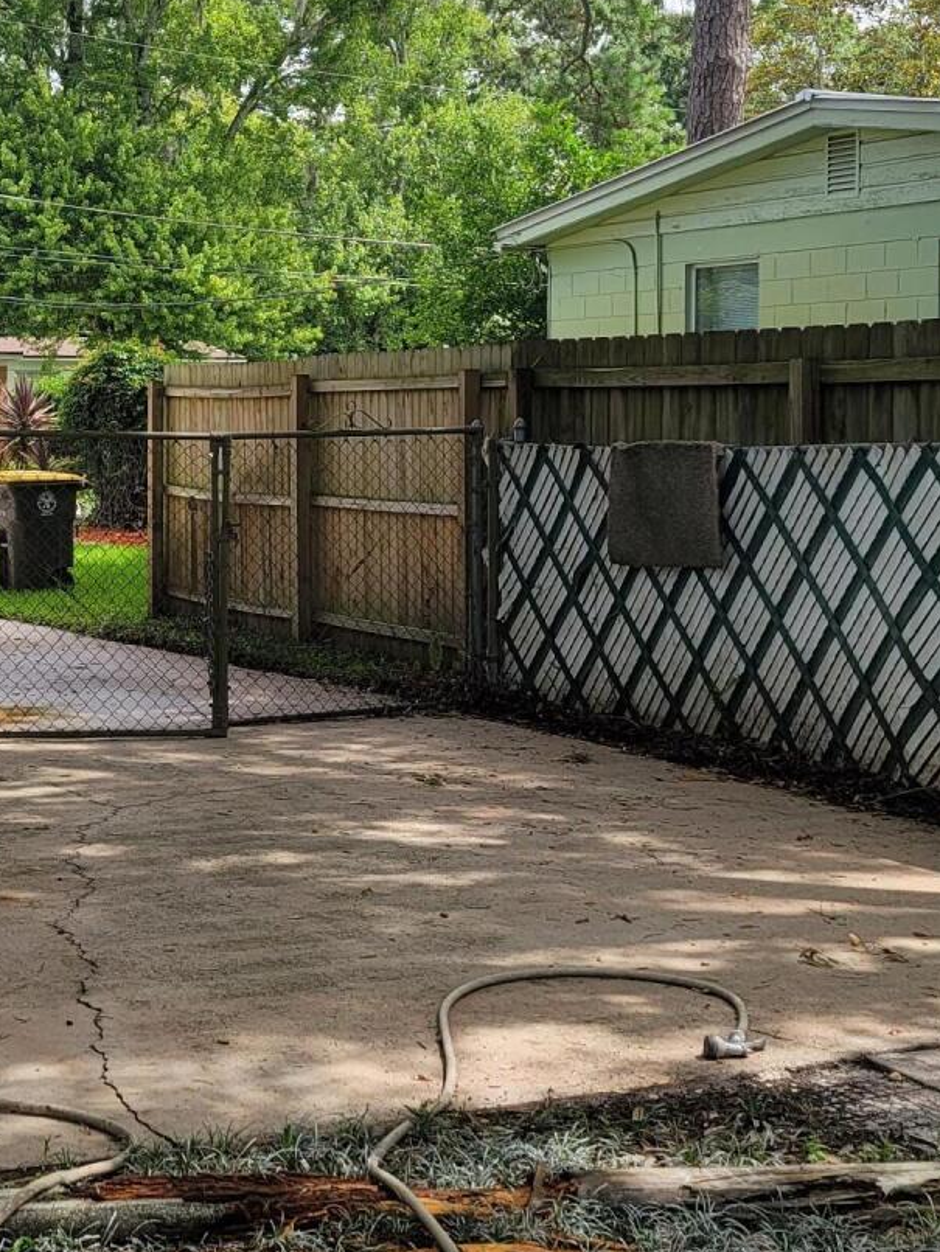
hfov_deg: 23.4
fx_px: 2244
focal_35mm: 62
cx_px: 210
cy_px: 452
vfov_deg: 31.0
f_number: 1.8
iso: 20
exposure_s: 1/458
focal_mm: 7
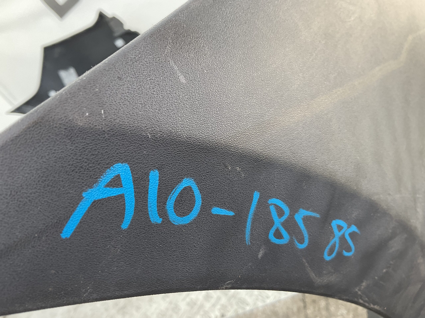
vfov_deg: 48.2
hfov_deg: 61.7
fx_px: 356
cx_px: 212
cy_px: 159
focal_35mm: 29
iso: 40
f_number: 1.8
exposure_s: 1/100
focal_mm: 3
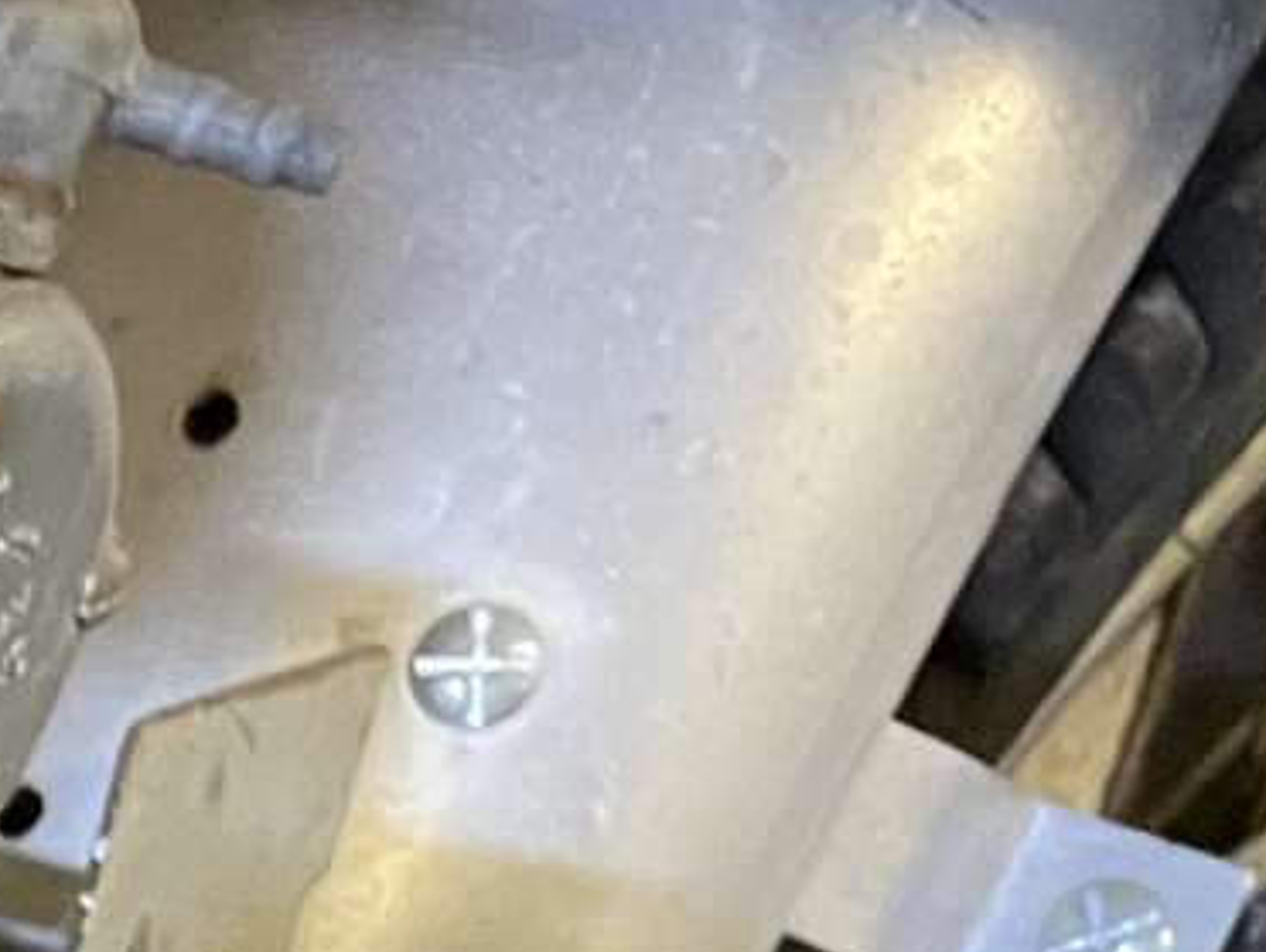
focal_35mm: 140
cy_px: 2058
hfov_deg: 11.6
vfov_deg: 9.7
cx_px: -1744
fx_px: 5125
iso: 500
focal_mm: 4.2
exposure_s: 1/33
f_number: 1.6
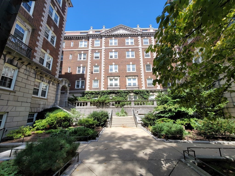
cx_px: 118
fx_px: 88
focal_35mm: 13
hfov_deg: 106.2
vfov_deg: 89.9
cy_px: 88
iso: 64
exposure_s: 1/818
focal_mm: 2.2
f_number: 2.2
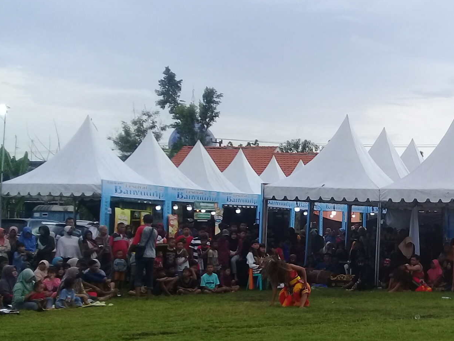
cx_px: 463
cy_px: 249
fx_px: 853
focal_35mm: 65
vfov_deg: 22.4
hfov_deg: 27.9
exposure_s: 1/696
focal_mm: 3.3
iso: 50
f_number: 2.2
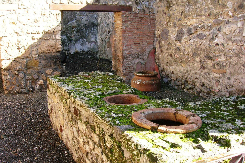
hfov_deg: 53.1
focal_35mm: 36
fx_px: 245
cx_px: 122
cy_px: 87
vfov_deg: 36.9
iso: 50
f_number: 4.9
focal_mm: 5.7
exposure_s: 1/34
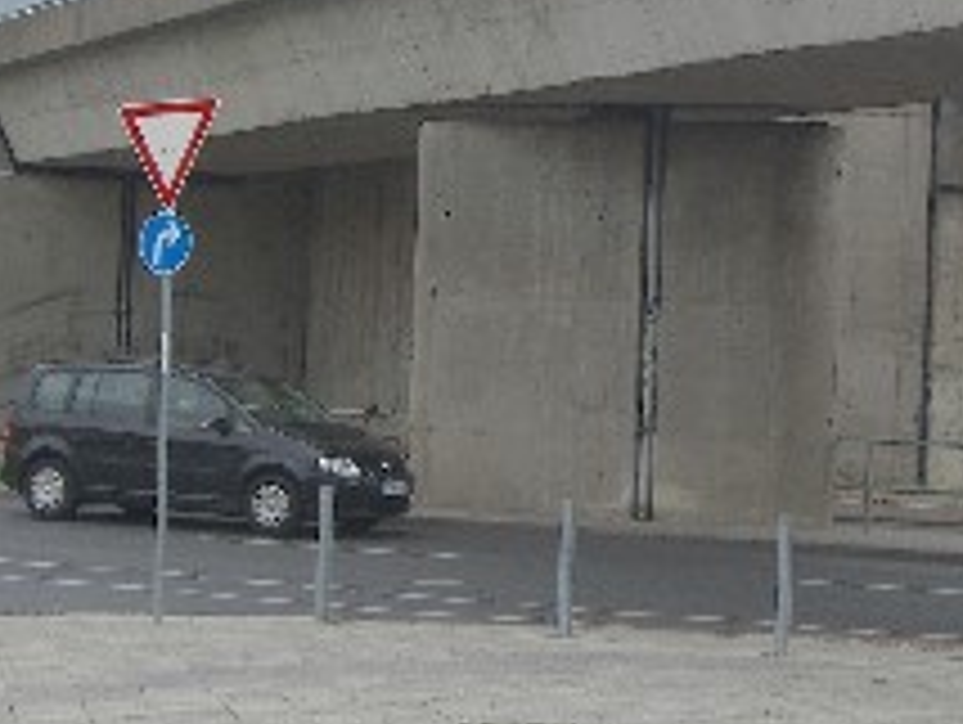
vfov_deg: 9.6
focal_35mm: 155
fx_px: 4317
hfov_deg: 12.7
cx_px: 803
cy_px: 196
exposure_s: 1/400
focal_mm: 11.8
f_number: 5
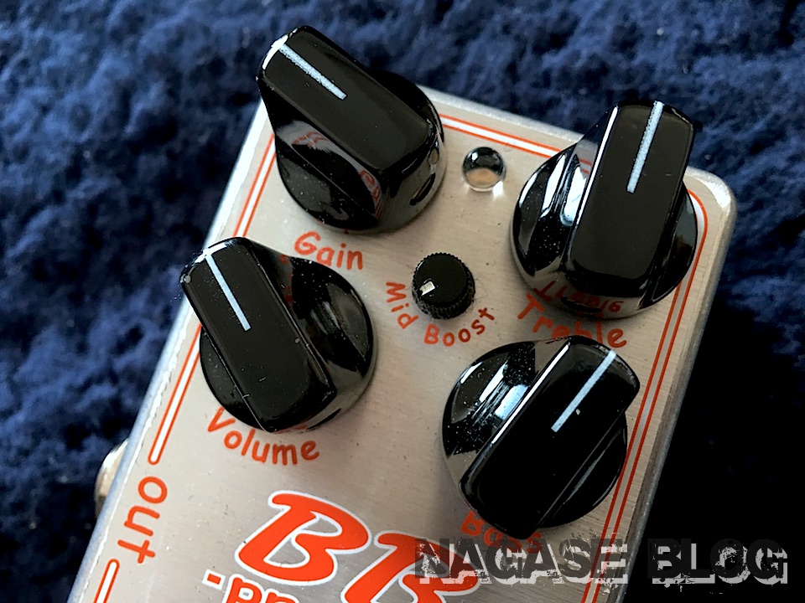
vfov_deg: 48.2
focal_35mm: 29
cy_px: 302
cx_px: 402
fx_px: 674
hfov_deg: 61.7
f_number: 2.2
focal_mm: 4.15
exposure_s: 1/15
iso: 40
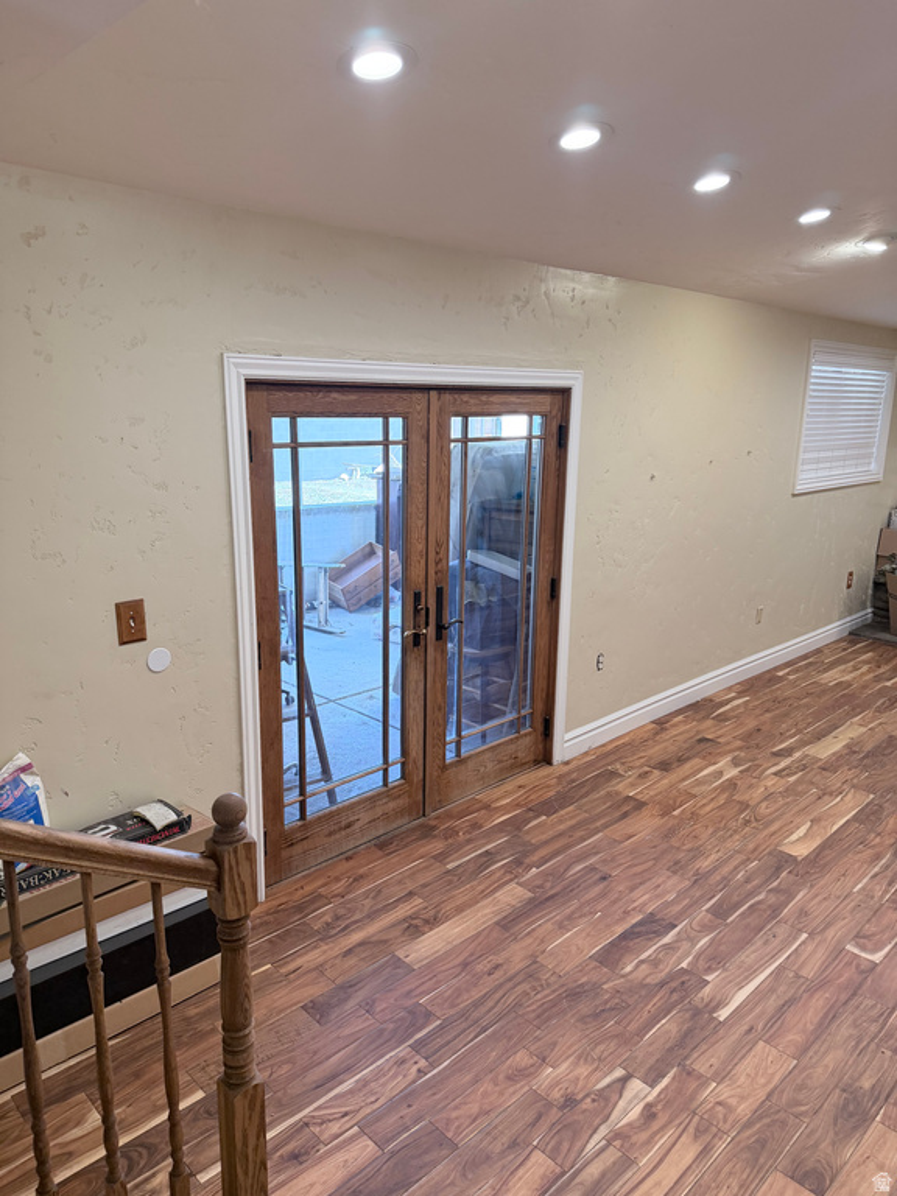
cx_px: 448
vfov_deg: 71.6
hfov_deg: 56.8
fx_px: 829
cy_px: 598
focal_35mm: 24
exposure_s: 1/120
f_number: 1.78
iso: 200
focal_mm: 6.76
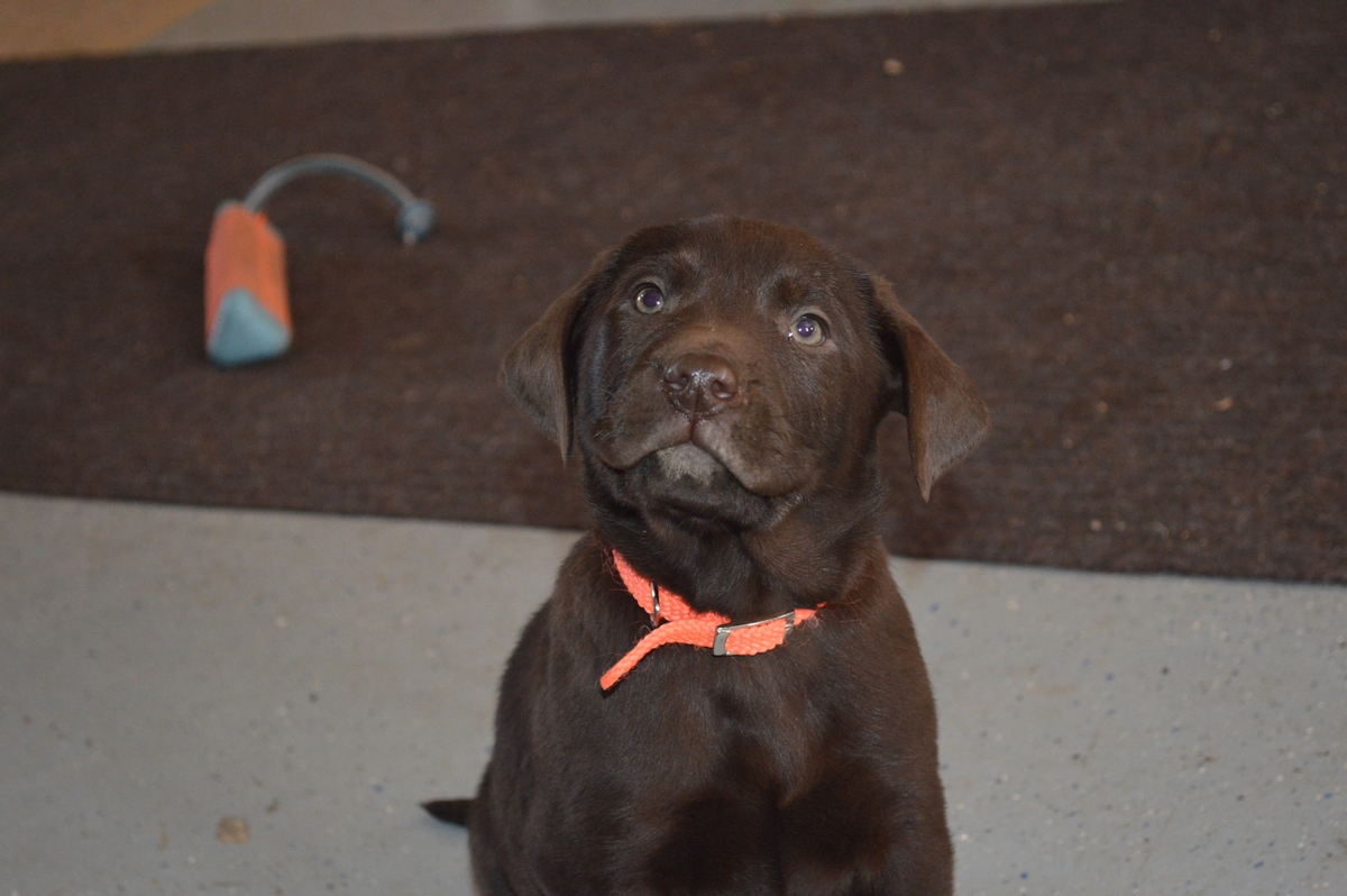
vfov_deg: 20.1
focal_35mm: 68
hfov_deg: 29.9
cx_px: 674
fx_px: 2523
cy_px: 448
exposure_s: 1/60
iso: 2000
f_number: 5.3
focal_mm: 45
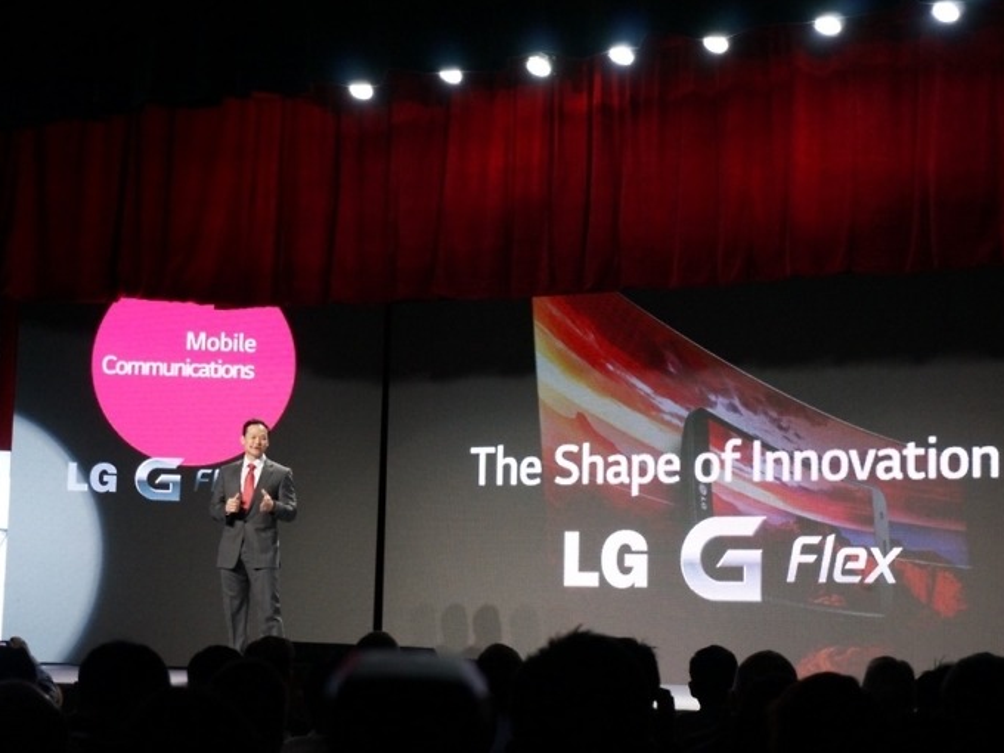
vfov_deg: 19.6
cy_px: 376
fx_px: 2175
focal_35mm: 75
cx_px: 518
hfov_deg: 26.0
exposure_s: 1/80
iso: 2000
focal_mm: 46
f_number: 5.6
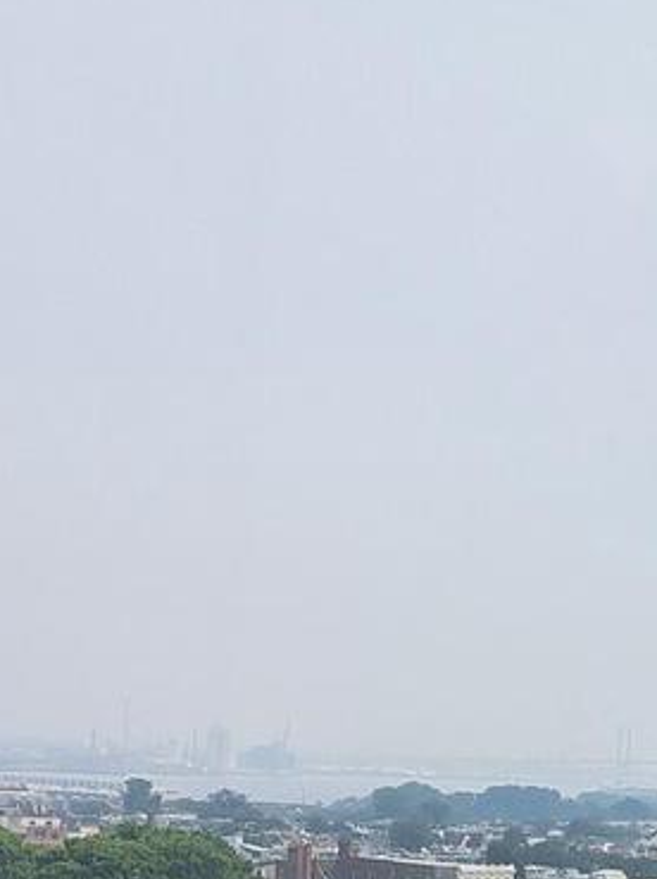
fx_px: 2535
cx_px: 702
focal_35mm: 100
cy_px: 977
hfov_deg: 14.5
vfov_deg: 18.9
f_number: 1.8
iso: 50
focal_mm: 5.23
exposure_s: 1/966
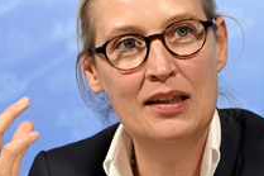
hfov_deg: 4.8
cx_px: 117
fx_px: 3165
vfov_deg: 3.2
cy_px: 106
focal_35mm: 432
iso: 3200
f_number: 5.6
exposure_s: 1/640
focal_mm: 200
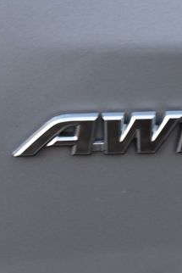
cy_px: 120
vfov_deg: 12.5
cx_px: 155
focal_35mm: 164
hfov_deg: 8.4
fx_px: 1242
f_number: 6.3
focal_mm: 55
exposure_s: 1/20
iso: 400
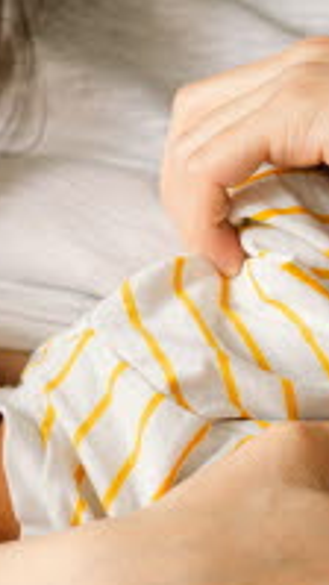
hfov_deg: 7.3
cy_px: 464
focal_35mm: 167
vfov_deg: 12.8
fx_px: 2589
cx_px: 282
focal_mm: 55
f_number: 2
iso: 250
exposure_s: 1/160
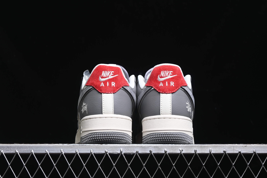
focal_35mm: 75
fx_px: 556
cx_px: 134
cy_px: 89
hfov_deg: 27.0
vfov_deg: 18.2
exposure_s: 1/60
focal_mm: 50
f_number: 6.3
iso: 160
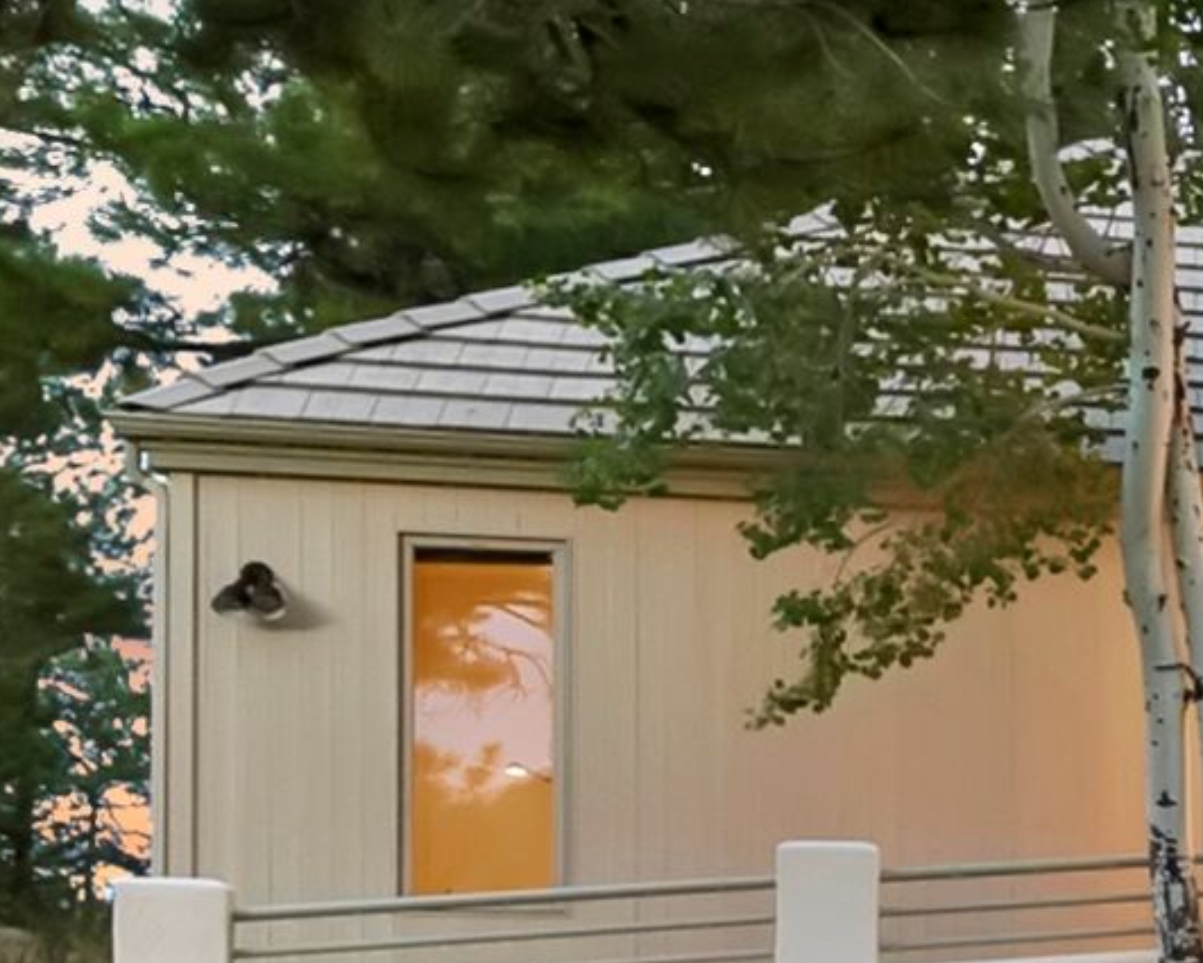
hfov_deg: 12.2
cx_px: 3029
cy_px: 1029
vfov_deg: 12.7
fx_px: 4273
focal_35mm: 120
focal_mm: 16
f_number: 9
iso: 1600
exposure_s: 1/4
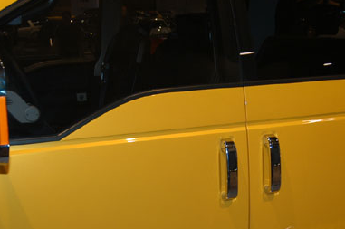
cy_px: 149
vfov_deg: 21.1
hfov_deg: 31.5
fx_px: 613
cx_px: 181
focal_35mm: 64
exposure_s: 1/60
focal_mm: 24
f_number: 5
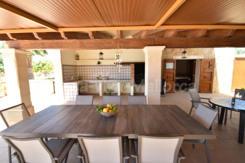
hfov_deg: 100.4
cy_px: 82
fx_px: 102
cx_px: 122
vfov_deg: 77.3
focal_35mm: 15
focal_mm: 10
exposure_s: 1/30
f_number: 7.1
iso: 100
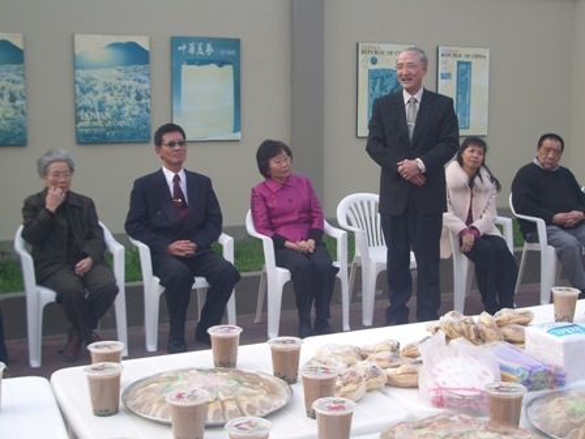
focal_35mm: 49
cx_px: 292
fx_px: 828
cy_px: 220
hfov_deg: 38.9
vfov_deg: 29.7
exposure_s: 1/160
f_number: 3.1
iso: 80
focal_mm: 8.2
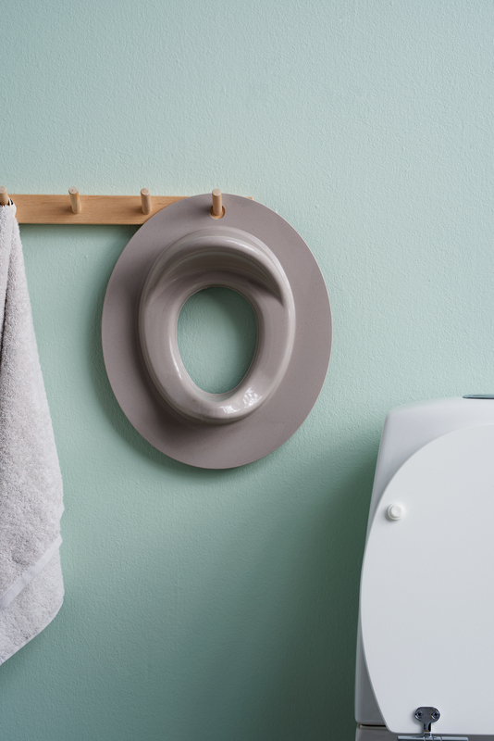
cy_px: 370
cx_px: 247
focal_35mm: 85
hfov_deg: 16.1
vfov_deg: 23.9
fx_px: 1748
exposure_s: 1/125
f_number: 6.3
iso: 64
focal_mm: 85
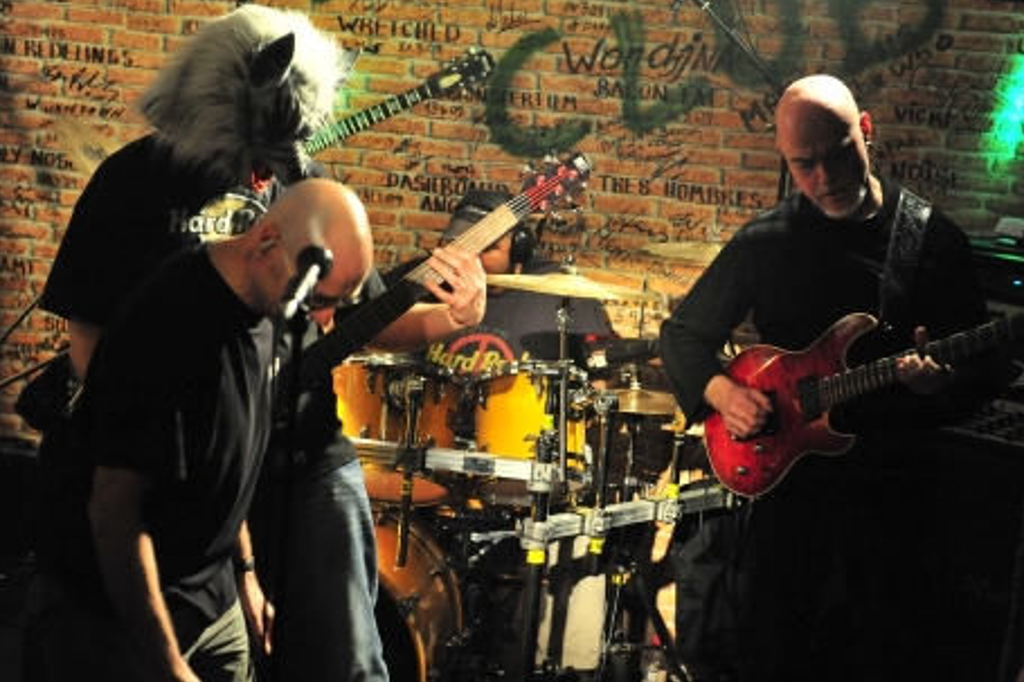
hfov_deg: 26.3
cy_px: 373
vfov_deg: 17.7
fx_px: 2189
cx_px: 509
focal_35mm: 77
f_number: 4
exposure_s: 1/125
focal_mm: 70
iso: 6400
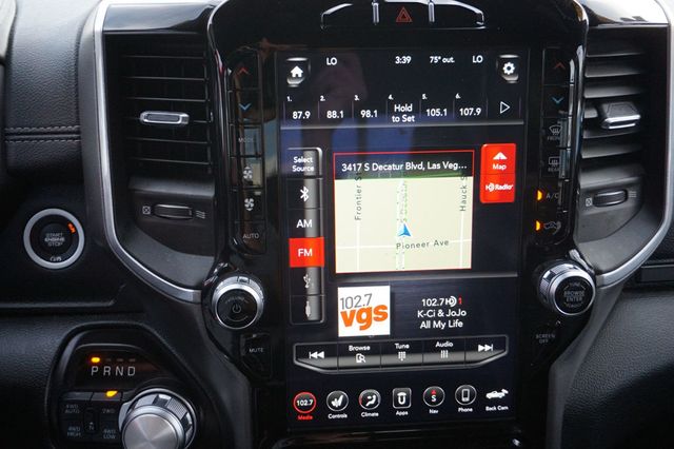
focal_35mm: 36
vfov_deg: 36.8
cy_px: 224
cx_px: 337
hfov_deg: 53.2
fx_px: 674
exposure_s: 1/160
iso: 640
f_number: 4.5
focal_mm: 24
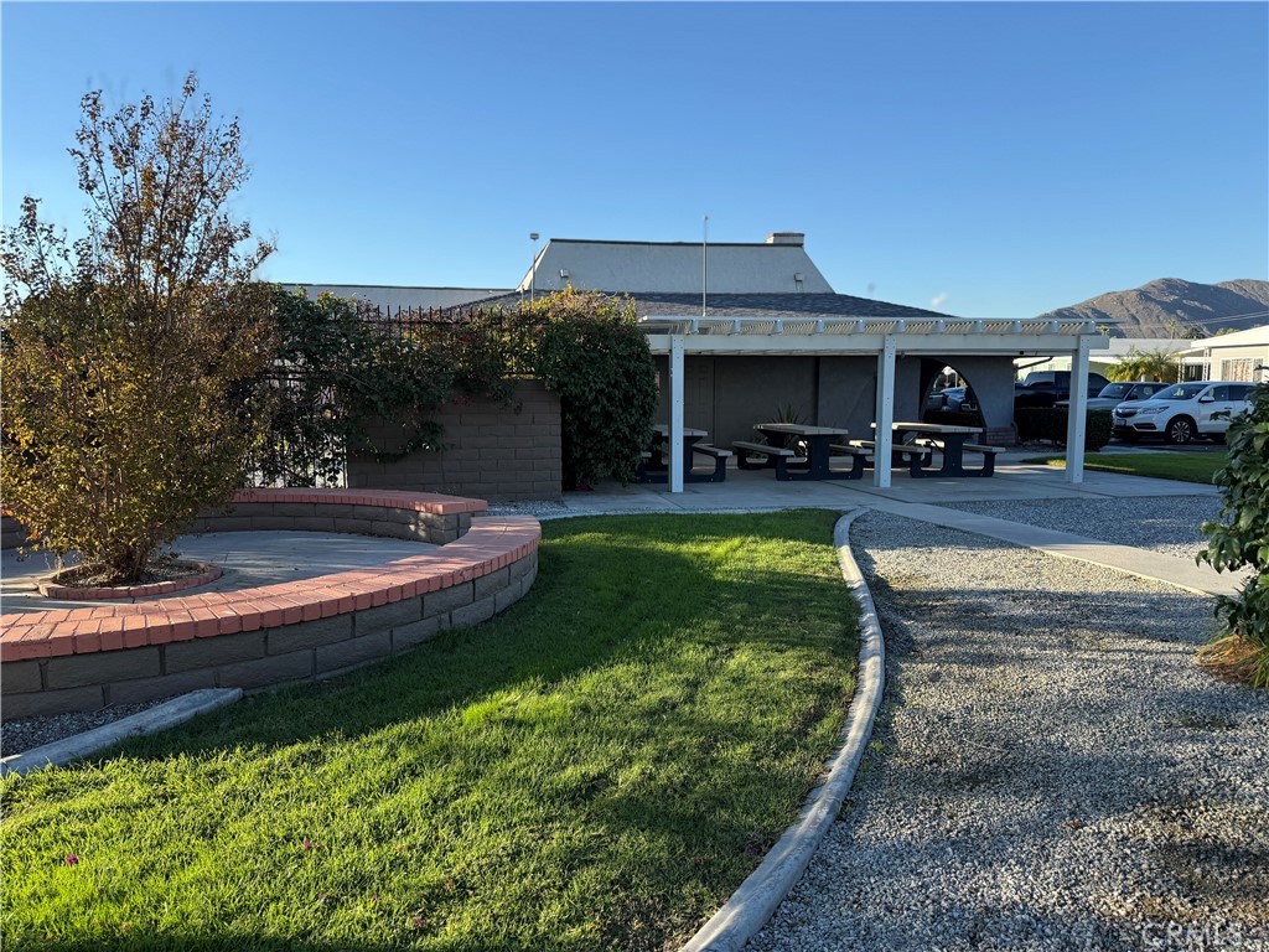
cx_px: 634
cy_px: 476
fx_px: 880
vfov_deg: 56.8
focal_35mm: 24
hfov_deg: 71.6
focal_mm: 6.76
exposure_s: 1/1689
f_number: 1.78
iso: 80
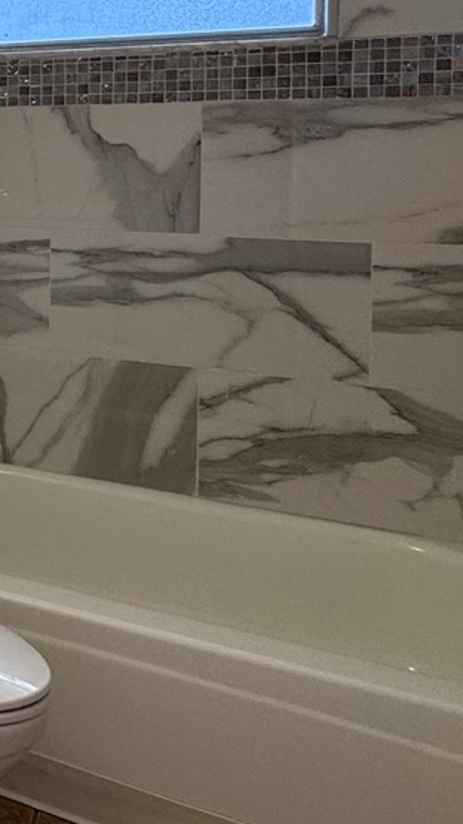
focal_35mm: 44
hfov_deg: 18.5
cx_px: -445
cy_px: 175
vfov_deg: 44.3
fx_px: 961
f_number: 2.2
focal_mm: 2.22
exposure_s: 1/120
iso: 125
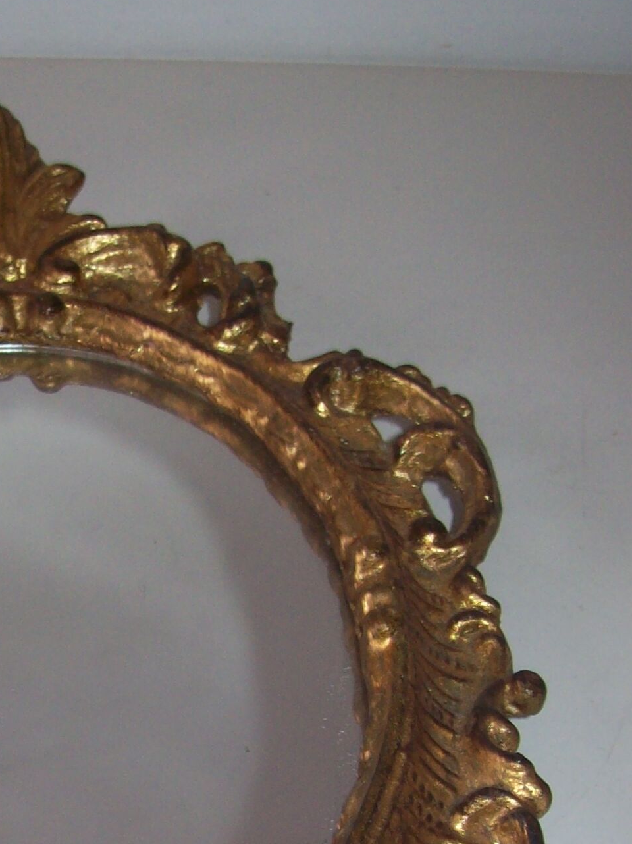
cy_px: 718
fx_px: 1949
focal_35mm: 80
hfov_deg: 18.0
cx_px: 20
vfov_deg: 23.9
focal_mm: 6
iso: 80
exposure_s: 1/64
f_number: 2.7
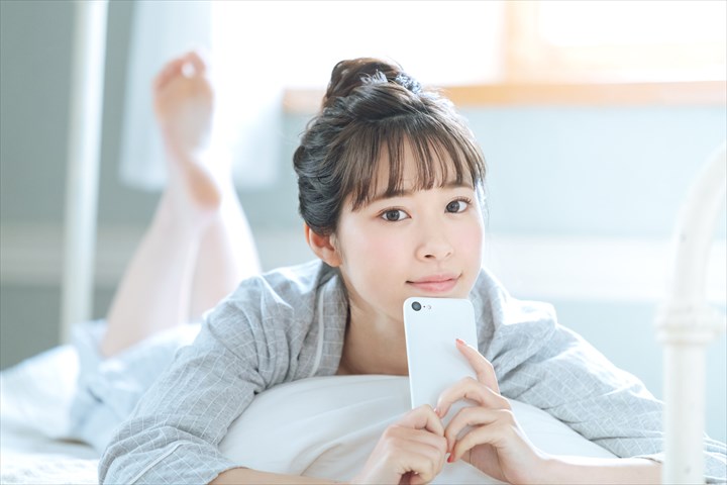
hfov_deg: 10.3
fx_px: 4039
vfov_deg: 6.9
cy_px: 242
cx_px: 364
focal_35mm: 200
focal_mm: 200
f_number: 2.8
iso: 1400
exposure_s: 1/200
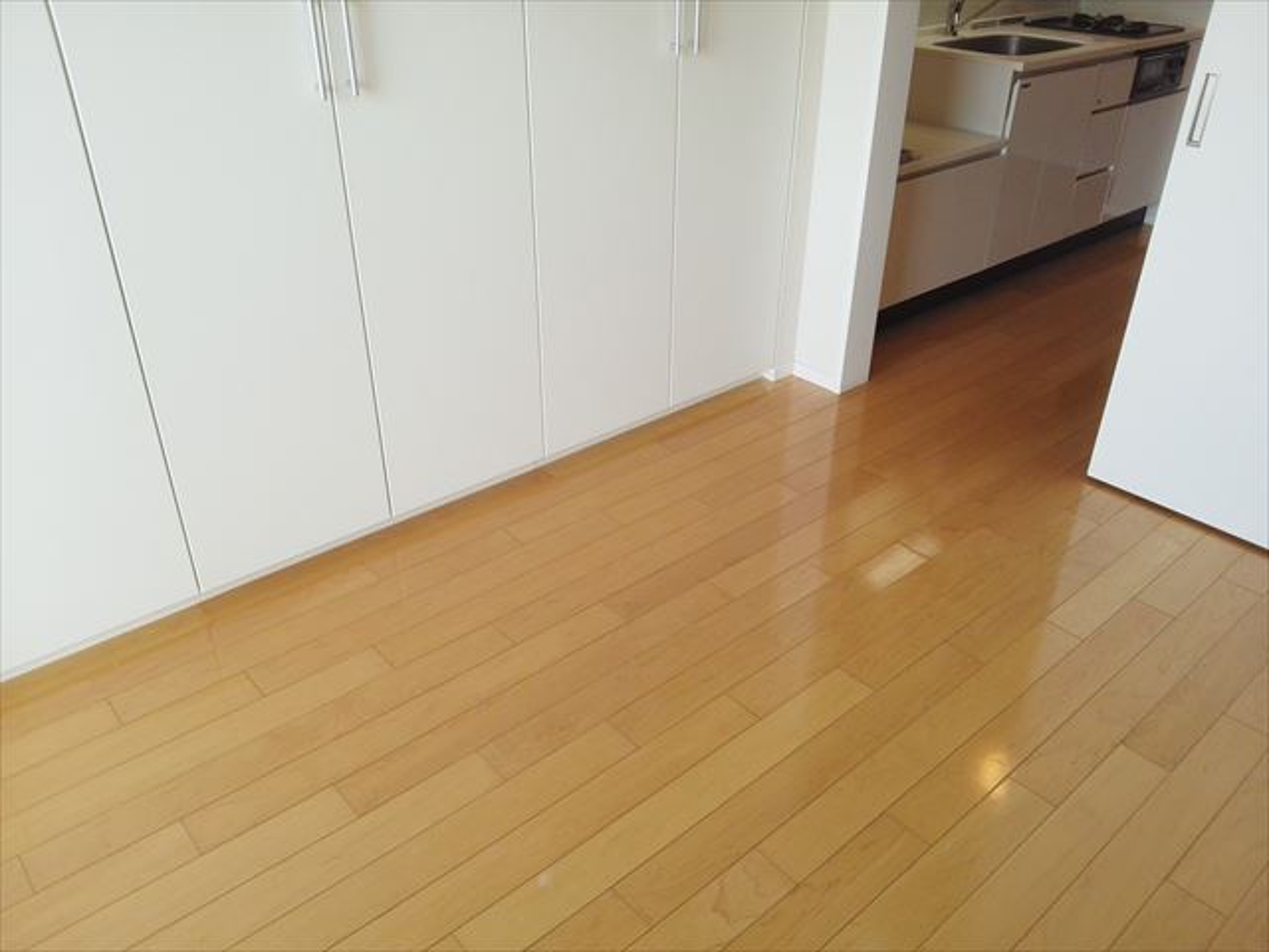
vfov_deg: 51.4
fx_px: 990
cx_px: 634
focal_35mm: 27
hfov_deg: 65.3
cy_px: 476
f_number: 2.4
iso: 71
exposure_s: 1/71.4
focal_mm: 2.87
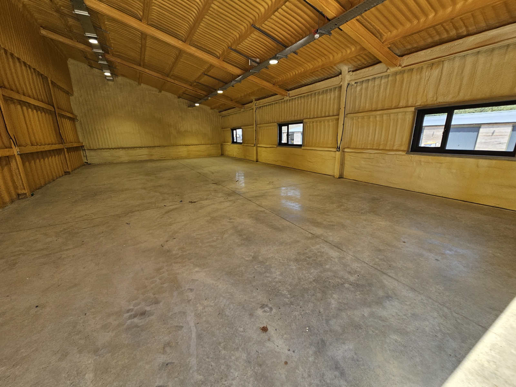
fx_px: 194
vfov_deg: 89.9
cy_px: 194
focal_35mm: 13
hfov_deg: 106.2
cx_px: 258
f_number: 2.2
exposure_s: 1/236
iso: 50
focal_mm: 2.2
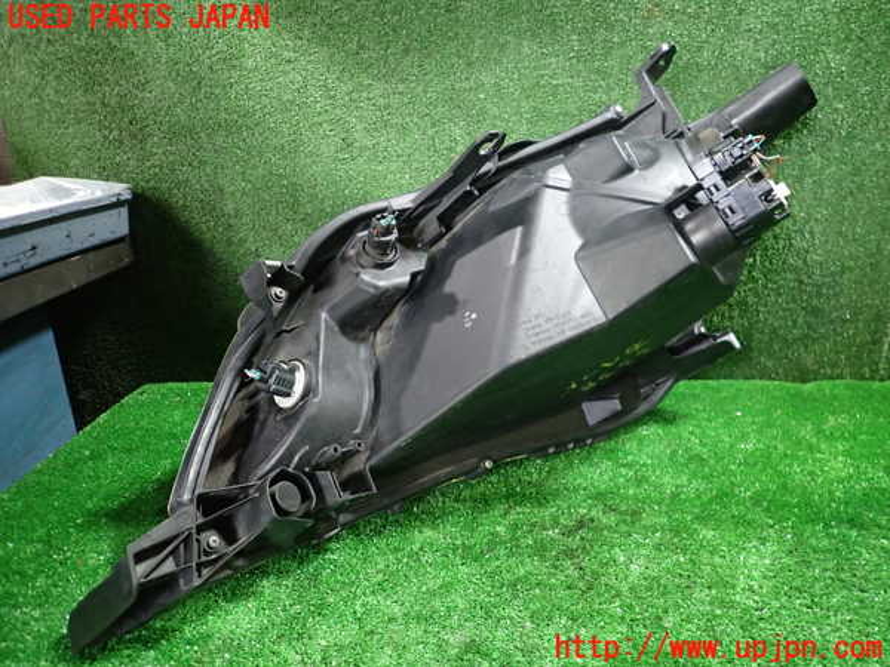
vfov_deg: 54.9
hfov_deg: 69.4
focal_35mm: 25
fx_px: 643
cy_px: 334
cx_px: 445
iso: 400
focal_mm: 4.5
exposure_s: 1/30
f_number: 2
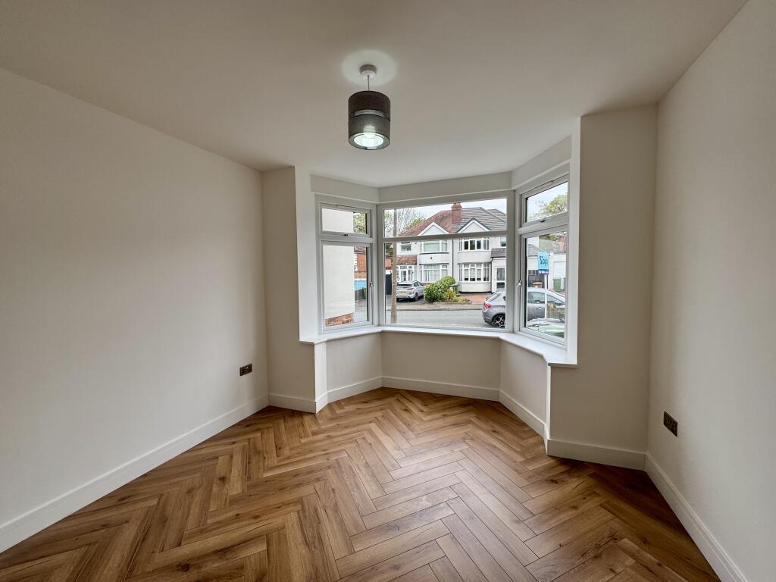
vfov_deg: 85.7
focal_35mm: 14
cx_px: 388
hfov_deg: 102.1
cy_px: 291
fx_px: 314
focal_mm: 2.22
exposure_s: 1/377
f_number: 2.2
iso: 40
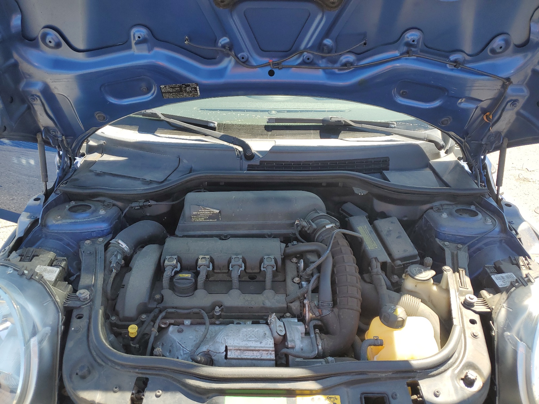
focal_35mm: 26
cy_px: 202
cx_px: 270
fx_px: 405
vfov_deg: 53.1
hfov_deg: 67.3
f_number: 1.5
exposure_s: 1/625
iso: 50
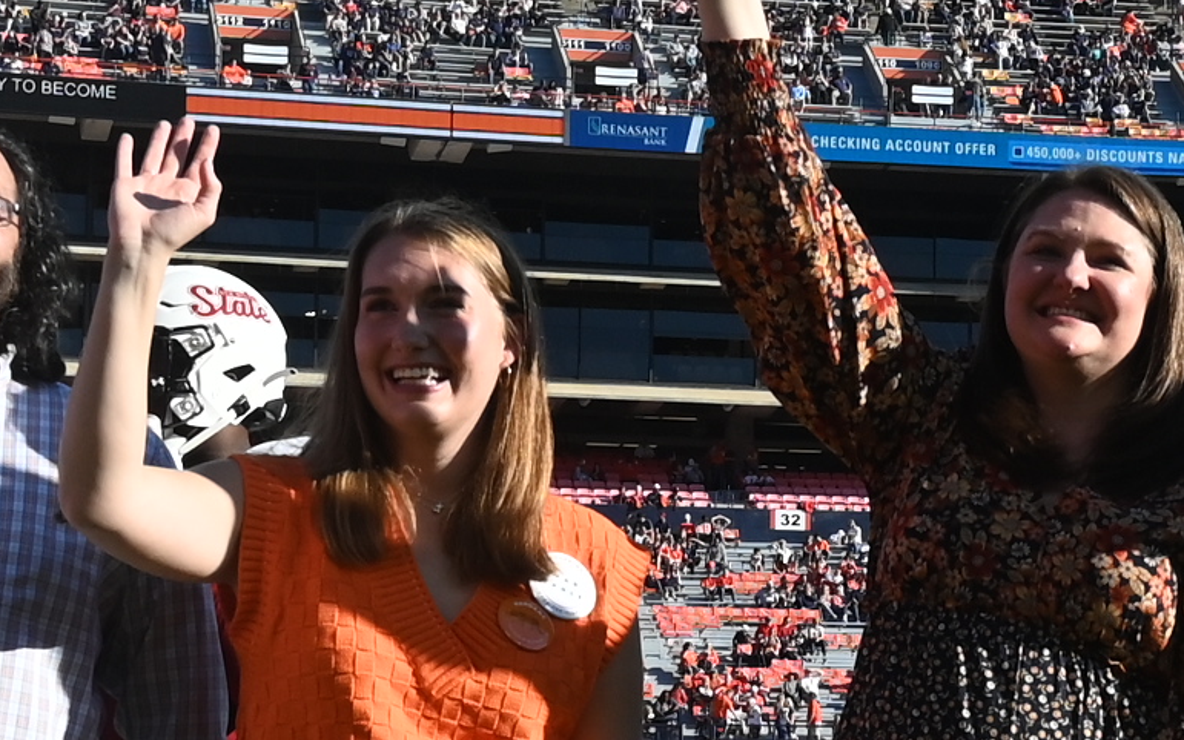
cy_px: 642
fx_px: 3517
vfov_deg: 11.9
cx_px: 1026
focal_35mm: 109
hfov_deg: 18.8
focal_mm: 19
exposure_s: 1/1600
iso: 320
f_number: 5.6
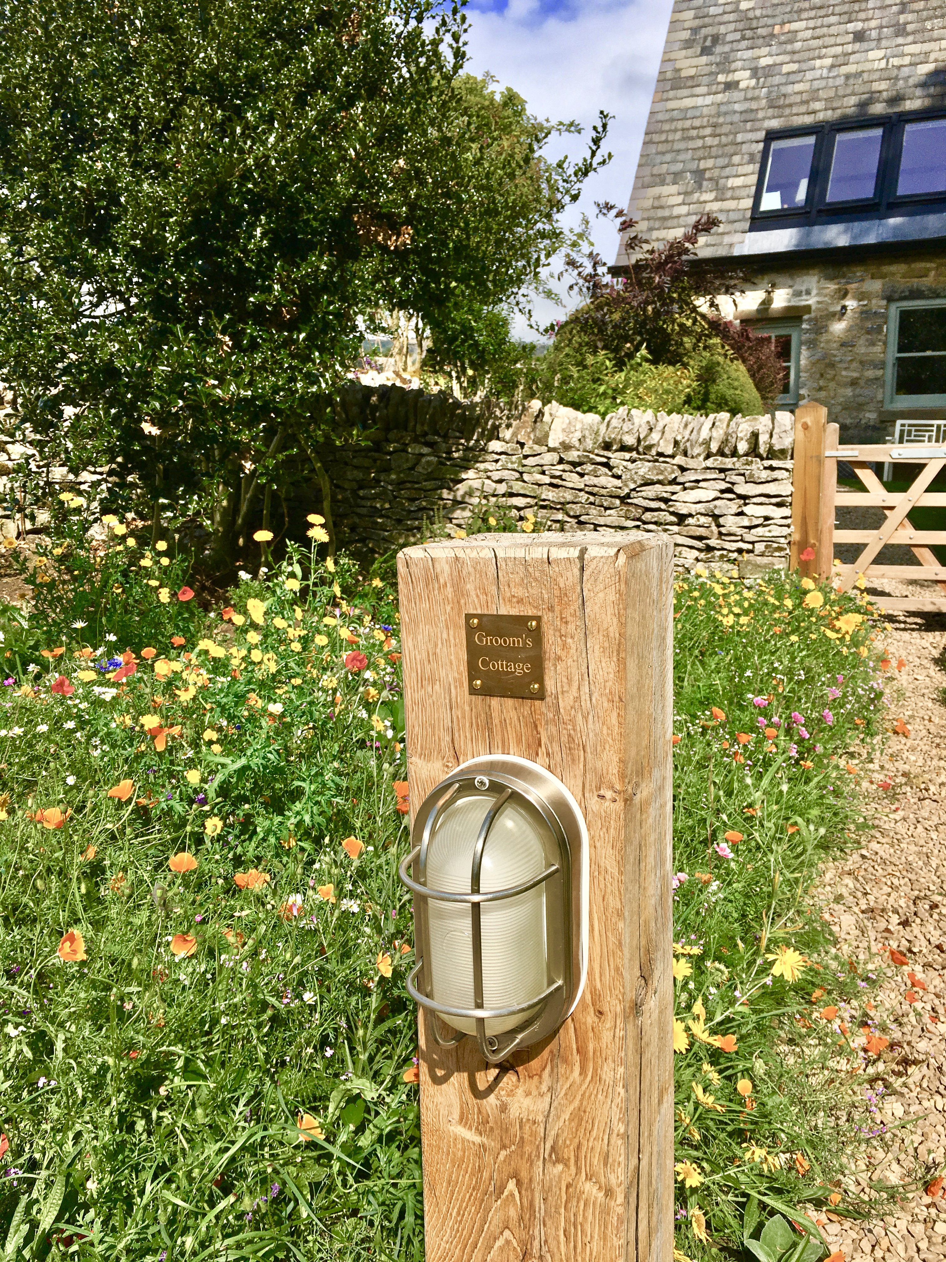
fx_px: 1057
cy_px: 631
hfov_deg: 48.2
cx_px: 473
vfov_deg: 61.7
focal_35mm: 29
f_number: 2.2
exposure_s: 1/2331
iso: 25
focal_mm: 4.15
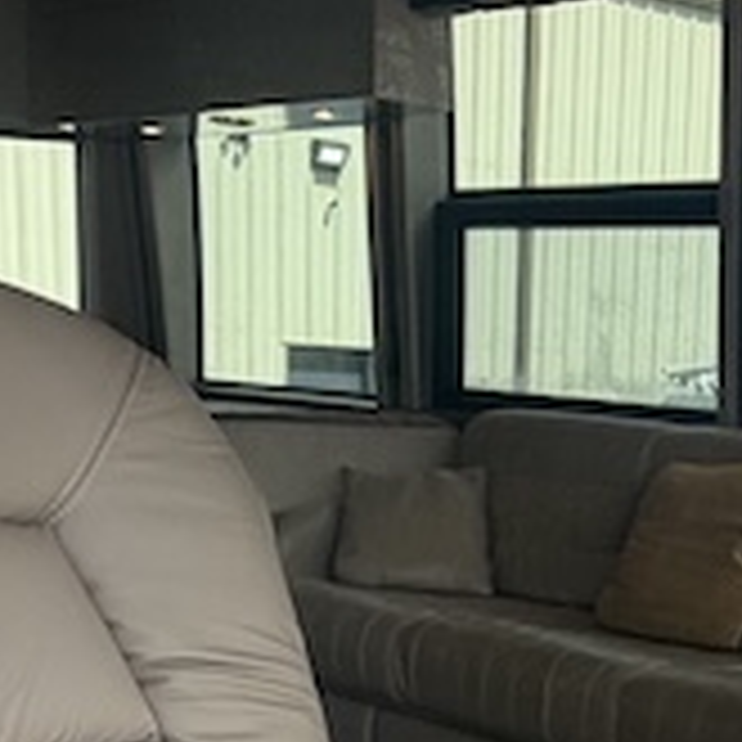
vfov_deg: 21.5
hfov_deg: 22.4
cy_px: 872
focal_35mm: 75
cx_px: 693
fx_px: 1819
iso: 50
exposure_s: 1/121
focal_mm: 2.22
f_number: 2.2
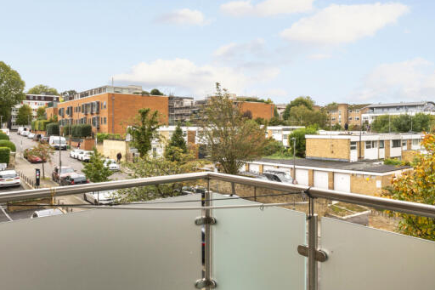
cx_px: 319
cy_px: 125
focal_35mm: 28
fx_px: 338
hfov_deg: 62.3
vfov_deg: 46.3
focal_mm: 14
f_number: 16
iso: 400
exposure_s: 1/60
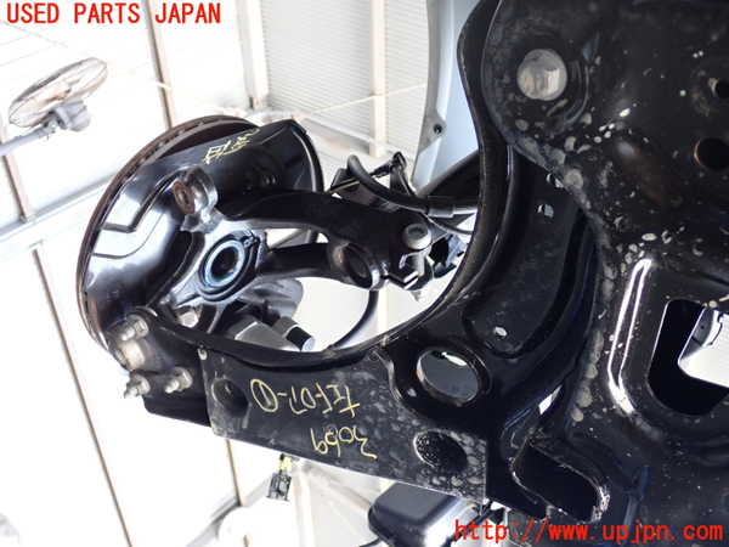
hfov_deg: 45.8
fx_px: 863
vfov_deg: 35.1
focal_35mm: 41
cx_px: 364
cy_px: 274
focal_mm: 7.31
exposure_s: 1/125
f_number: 2.8
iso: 500
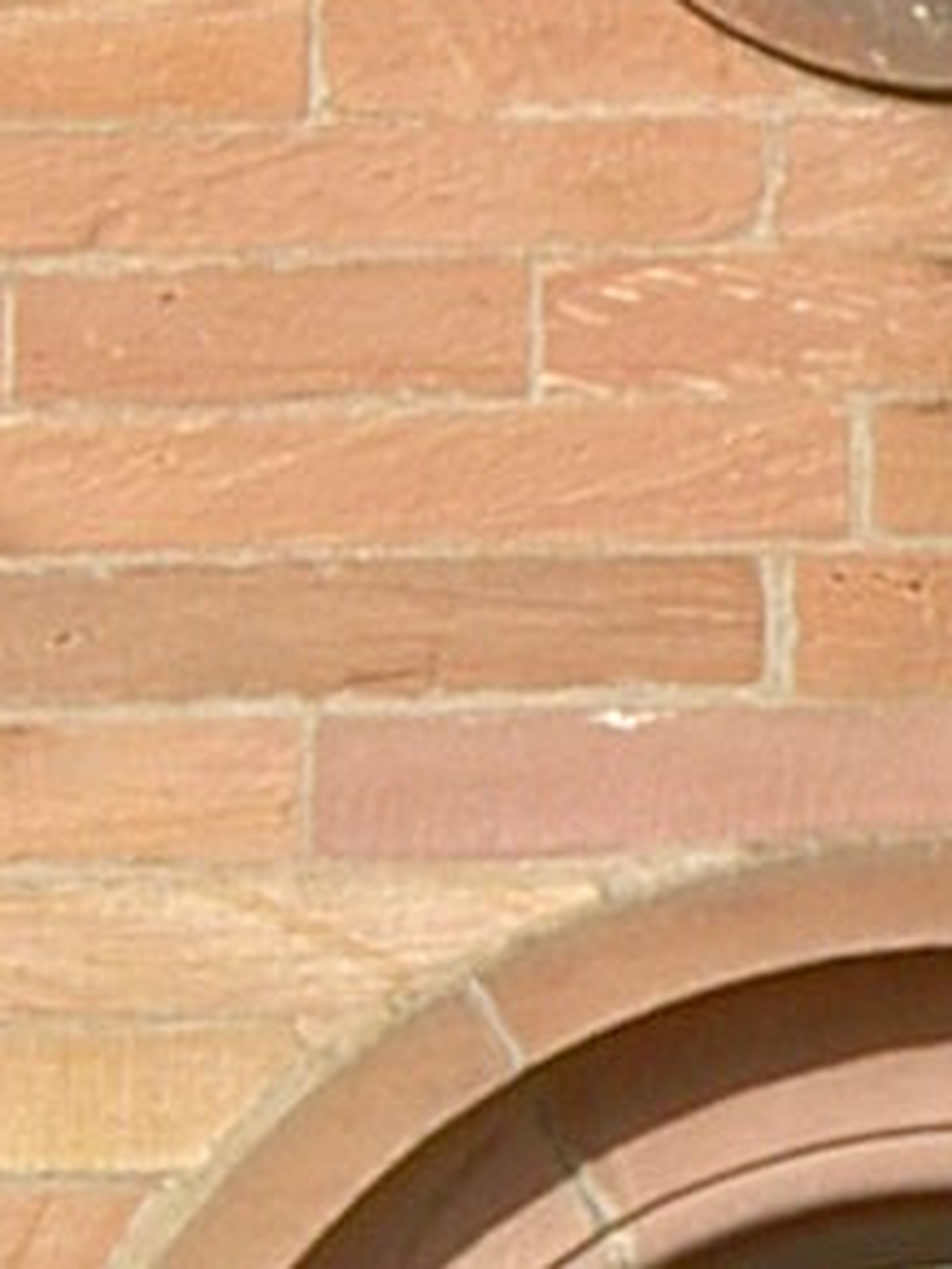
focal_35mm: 366
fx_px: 13421
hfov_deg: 4.0
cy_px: 1830
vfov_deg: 5.4
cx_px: 1265
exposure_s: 1/200
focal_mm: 7.7
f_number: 5.7
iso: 50
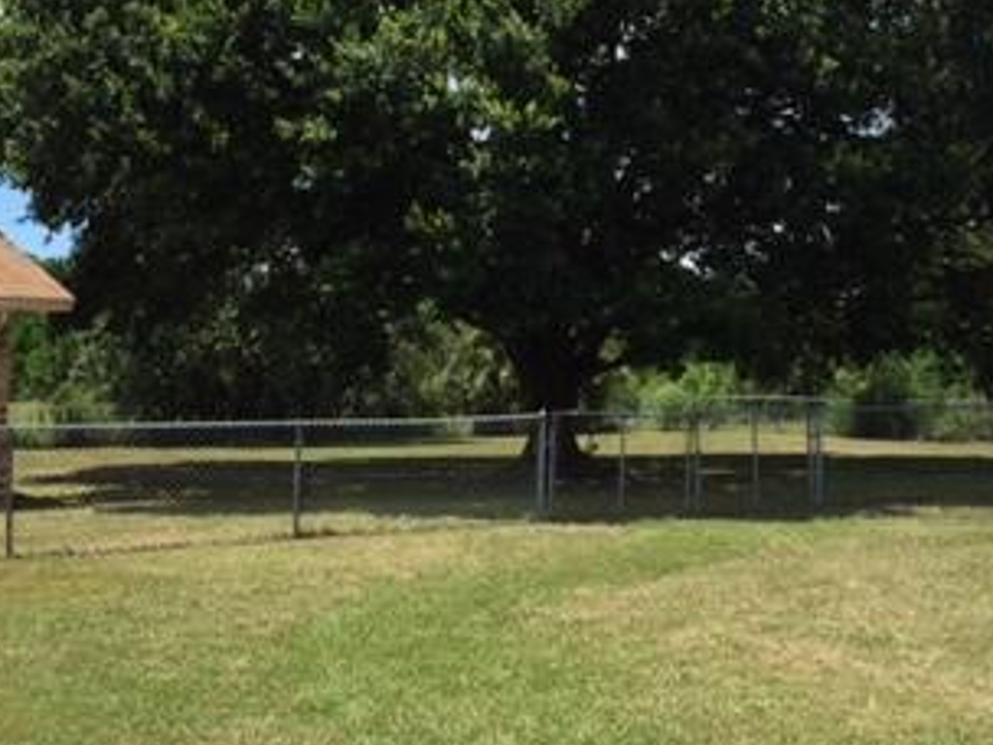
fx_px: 1750
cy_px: 350
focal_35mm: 61
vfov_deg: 24.0
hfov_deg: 31.7
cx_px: 500
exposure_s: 1/1980
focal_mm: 4.15
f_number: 2.2
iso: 32
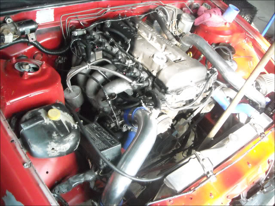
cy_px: 103
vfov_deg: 40.7
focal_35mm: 35
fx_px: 278
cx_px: 138
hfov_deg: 52.6
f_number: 2.8
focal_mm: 5.7
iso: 800
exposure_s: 1/64
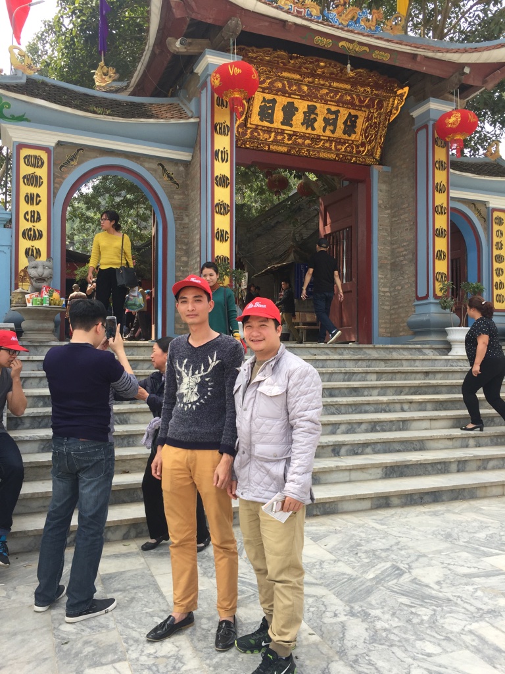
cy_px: 337
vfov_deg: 61.7
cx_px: 252
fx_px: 564
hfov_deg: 48.2
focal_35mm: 29
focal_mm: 4.15
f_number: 2.2
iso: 32
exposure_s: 1/670
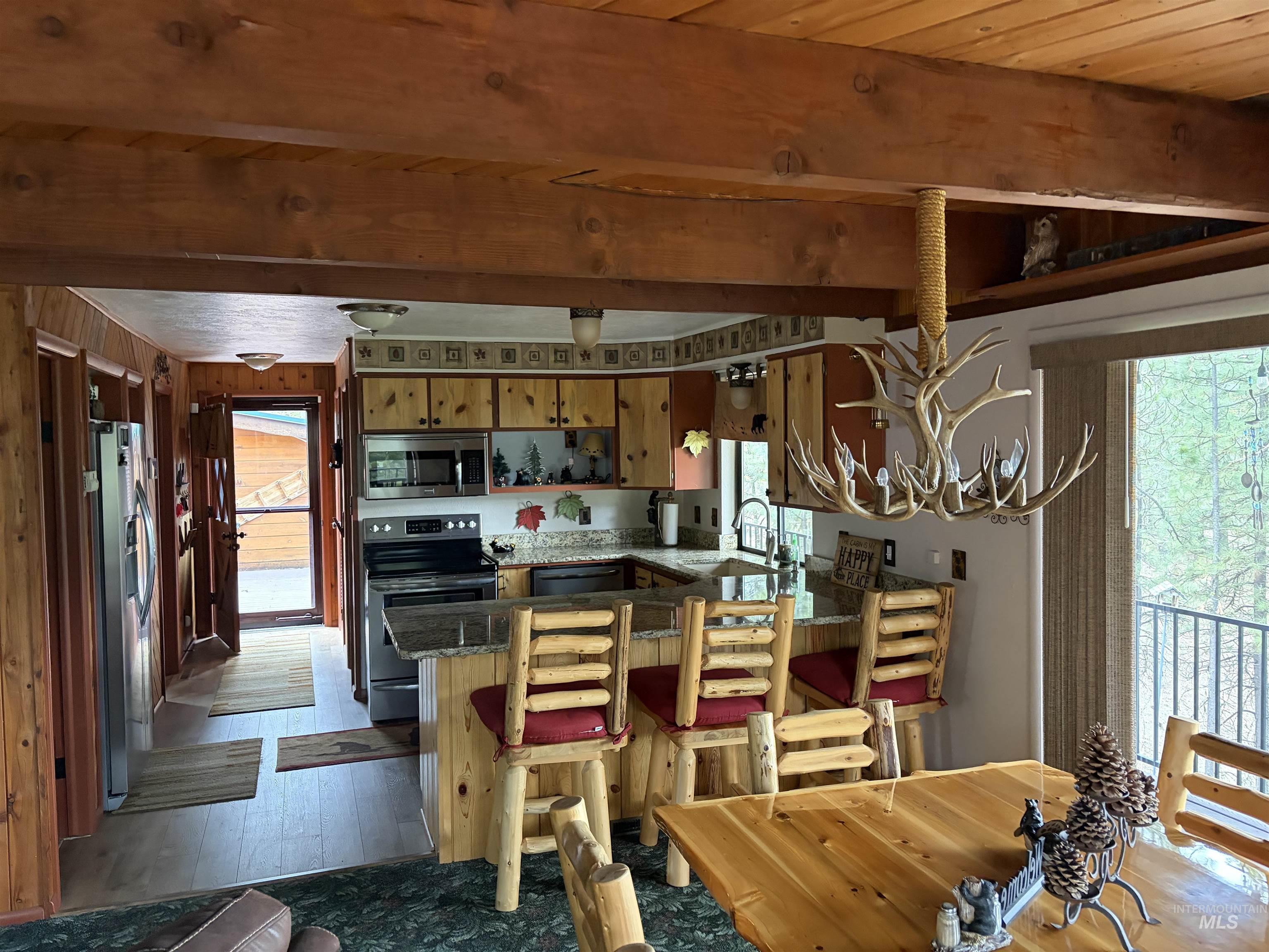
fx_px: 953
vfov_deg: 53.1
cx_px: 634
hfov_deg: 67.3
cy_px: 476
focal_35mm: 26
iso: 500
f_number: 1.6
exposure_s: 1/44
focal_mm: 5.96
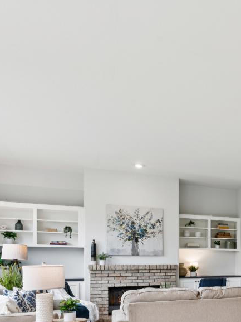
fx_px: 371
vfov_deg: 43.9
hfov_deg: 26.8
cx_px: 353
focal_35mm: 40
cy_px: 270
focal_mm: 16
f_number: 11
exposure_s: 1/20
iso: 320
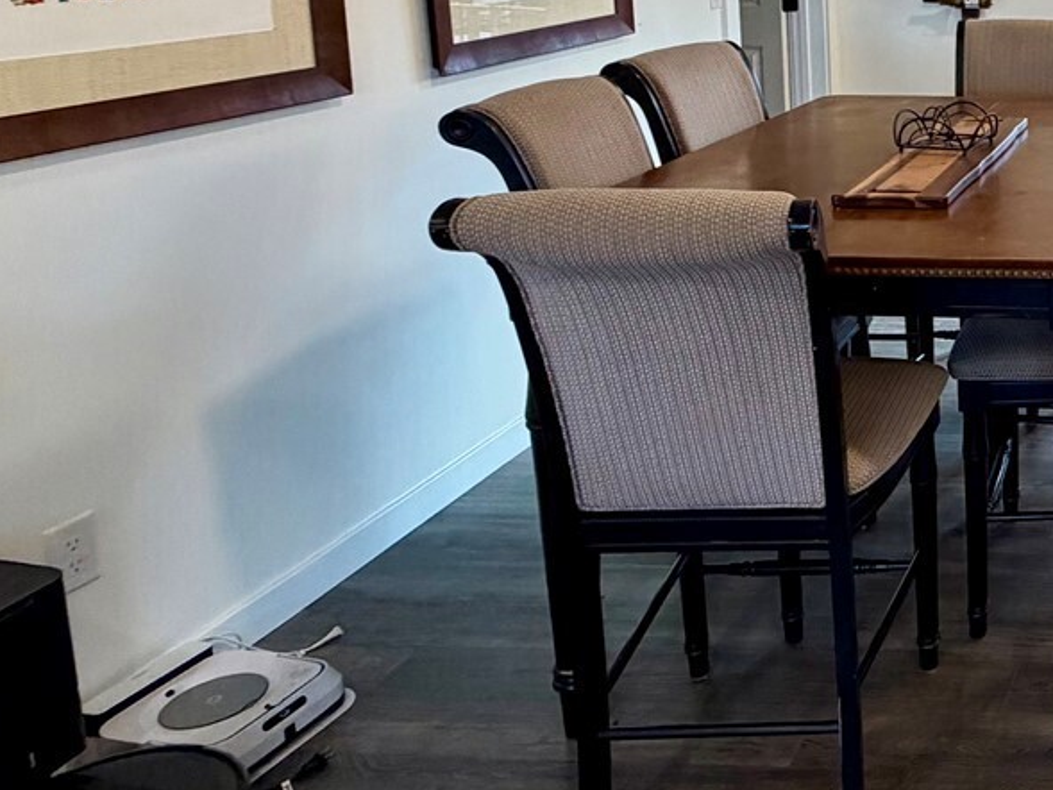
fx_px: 1156
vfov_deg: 35.7
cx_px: 1271
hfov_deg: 37.0
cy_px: 93
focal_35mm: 38
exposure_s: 1/120
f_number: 2.2
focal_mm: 2.22
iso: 320
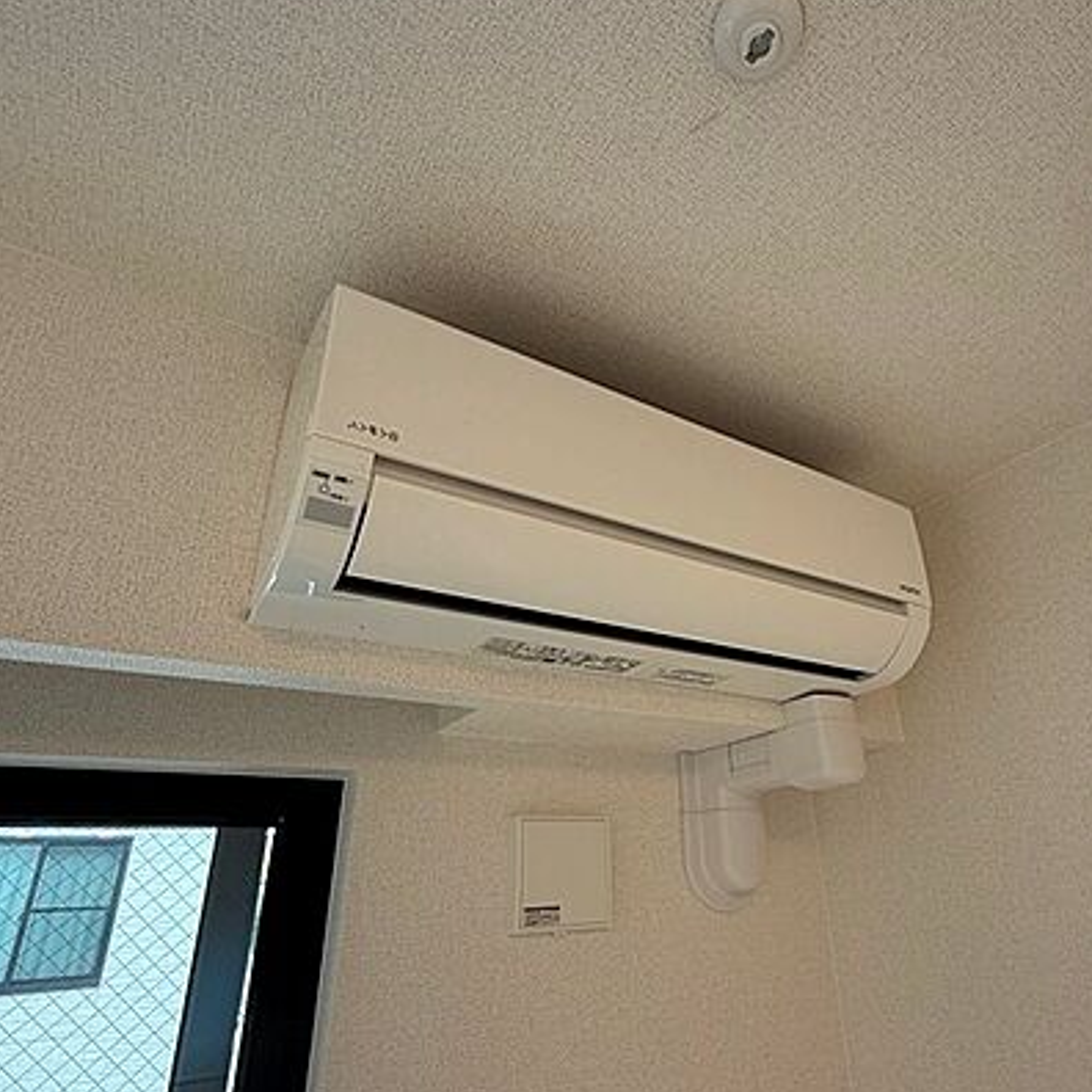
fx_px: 714
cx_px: 640
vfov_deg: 74.8
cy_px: 579
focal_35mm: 20
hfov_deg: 74.2
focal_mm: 2.22
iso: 64
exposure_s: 1/99
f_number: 2.2
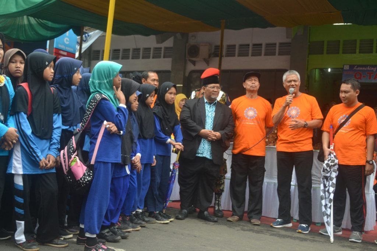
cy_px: 126
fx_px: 408
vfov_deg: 34.2
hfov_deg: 49.5
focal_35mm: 39
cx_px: 188
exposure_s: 1/500
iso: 560
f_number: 3.8
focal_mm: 26
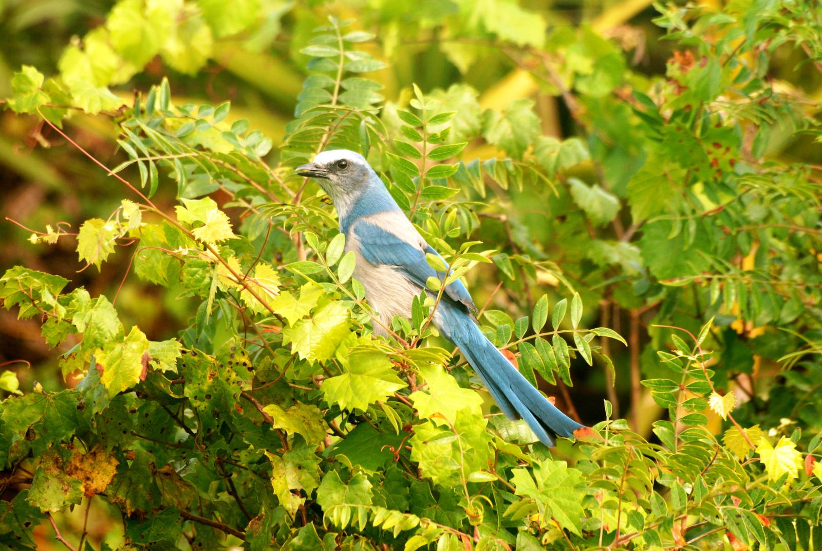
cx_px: 411
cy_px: 276
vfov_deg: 3.1
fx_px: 10287
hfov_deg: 4.6
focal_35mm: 450
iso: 400
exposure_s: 1/160
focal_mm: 300
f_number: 9
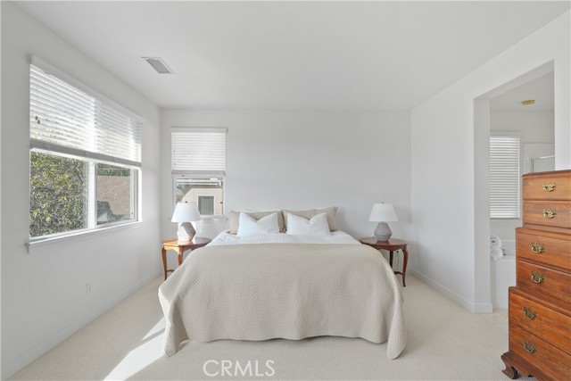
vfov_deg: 68.9
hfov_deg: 91.6
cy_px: 190
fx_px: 278
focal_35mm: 18
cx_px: 286
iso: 160
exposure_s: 1/15
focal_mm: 17.5
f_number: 4
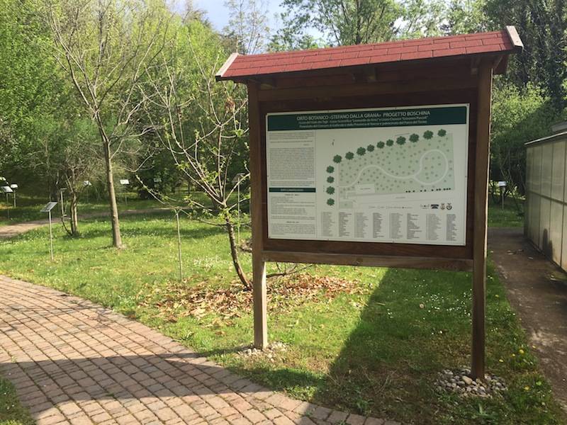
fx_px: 475
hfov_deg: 61.7
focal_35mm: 29
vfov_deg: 48.2
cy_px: 212
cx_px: 284
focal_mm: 4.15
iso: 32
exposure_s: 1/791
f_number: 2.2
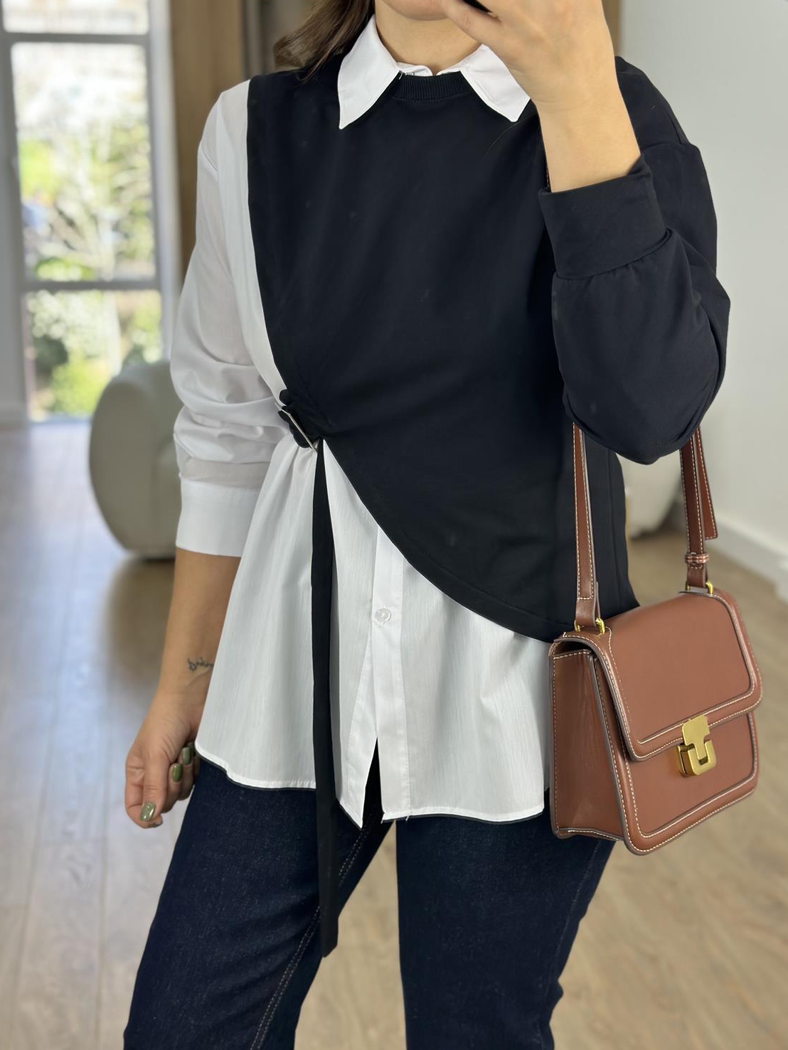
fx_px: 1578
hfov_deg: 28.0
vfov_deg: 36.8
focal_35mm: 52
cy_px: 518
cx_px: 378
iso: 80
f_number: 1.78
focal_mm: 6.86
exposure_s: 1/193
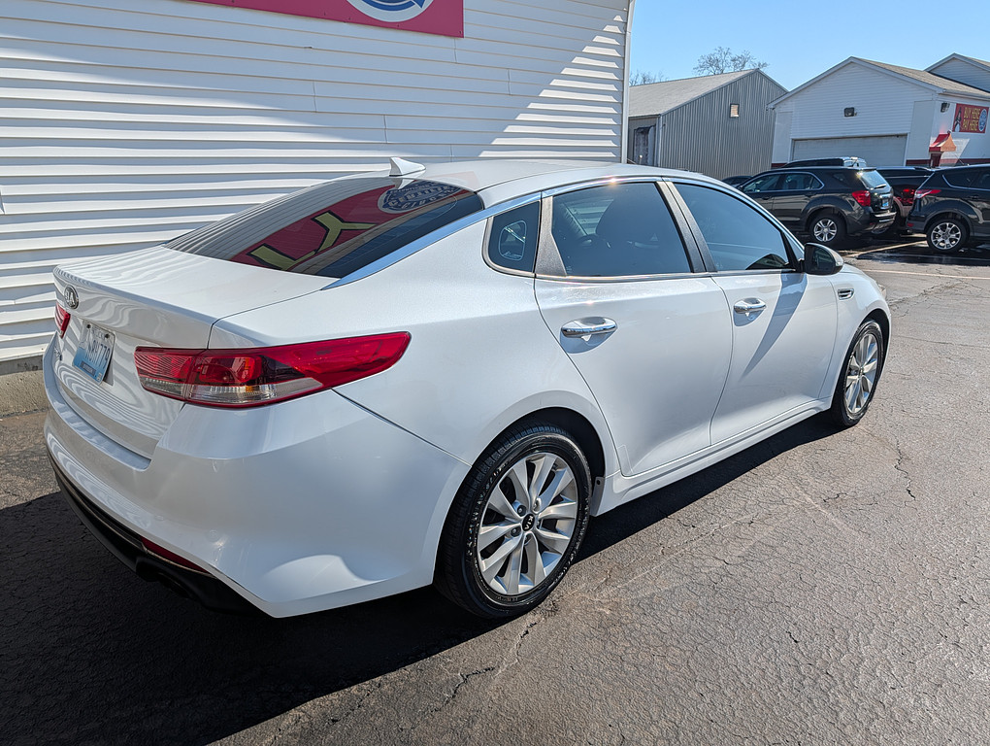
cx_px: 495
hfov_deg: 71.5
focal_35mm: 24
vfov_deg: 56.9
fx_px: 687
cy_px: 373
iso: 18
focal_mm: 6.9
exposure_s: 1/15873
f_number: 1.68
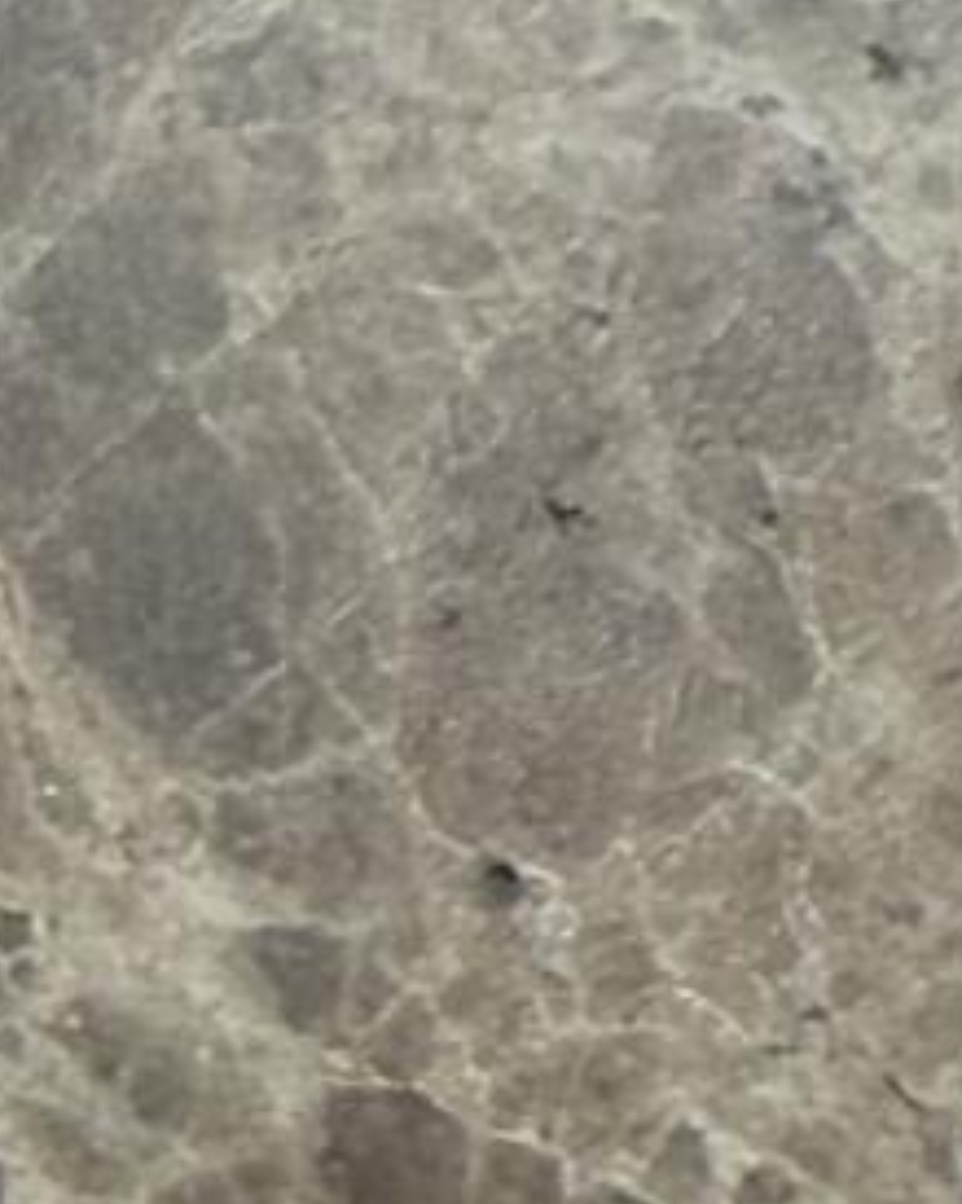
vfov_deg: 10.7
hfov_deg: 8.4
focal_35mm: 154
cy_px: 2887
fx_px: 5484
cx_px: -1915
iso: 40
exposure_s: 1/180
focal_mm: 2.22
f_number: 2.2
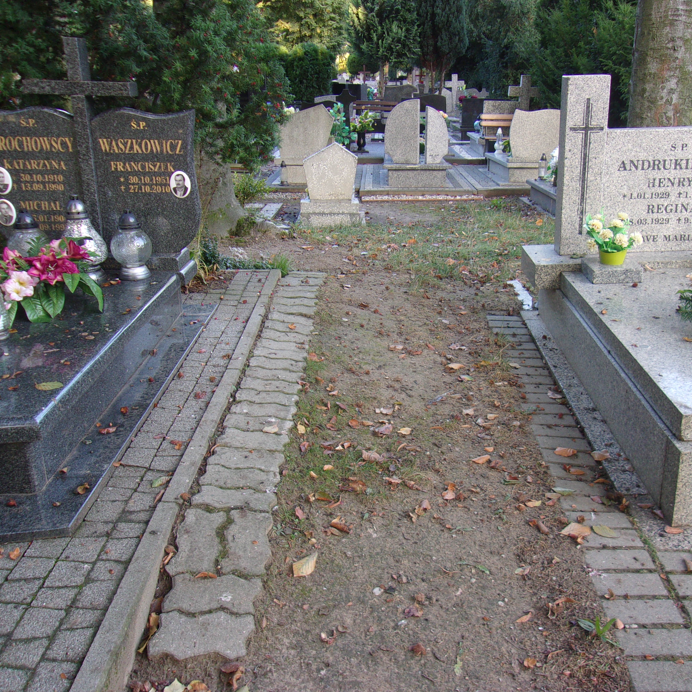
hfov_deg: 50.9
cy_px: 344
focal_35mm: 32
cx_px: 402
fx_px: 724
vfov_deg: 51.1
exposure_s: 1/34
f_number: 3
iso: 99
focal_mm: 4.9
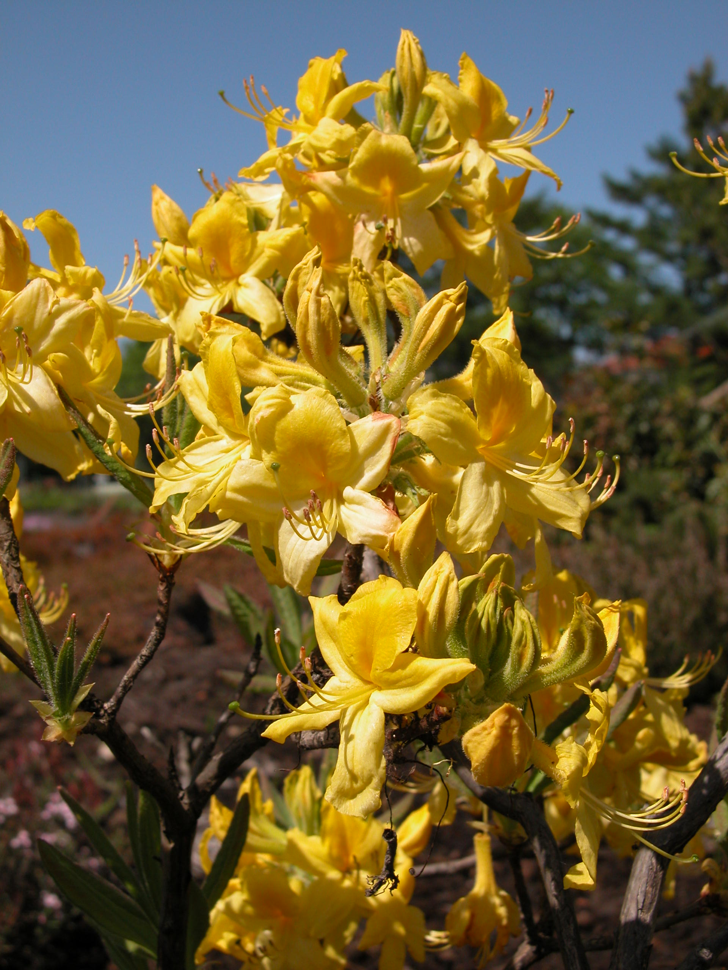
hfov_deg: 25.7
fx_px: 1598
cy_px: 485
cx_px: 364
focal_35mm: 57
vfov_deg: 33.8
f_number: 6.3
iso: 100
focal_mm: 14.7
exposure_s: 1/552
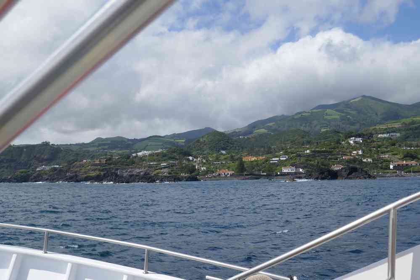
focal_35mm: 39
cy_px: 140
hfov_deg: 49.6
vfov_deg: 34.2
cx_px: 210
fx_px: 455
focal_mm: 14.3
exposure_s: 1/1000
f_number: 5
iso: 125
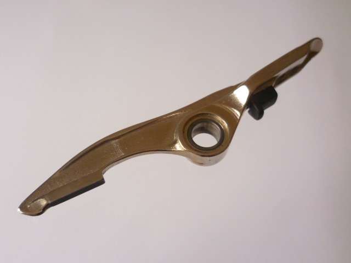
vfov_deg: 41.8
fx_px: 345
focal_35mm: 34
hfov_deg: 54.0
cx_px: 176
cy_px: 132
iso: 400
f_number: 3.2
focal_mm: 6.1
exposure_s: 1/250
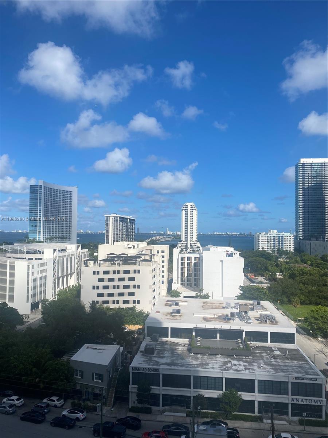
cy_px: 219
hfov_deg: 53.1
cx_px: 164
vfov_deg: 67.3
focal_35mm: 26
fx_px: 328
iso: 32
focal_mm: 4.25
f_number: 1.8
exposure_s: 1/5025
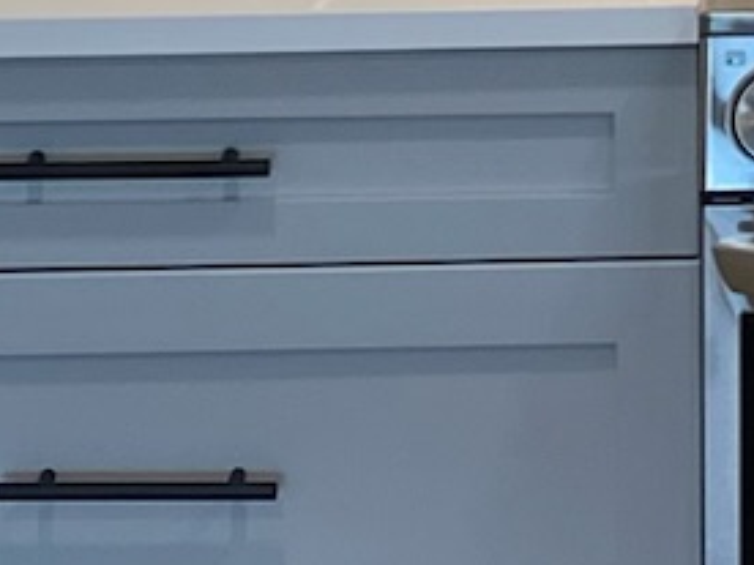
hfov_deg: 9.9
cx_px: 1175
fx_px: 4204
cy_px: -625
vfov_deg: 7.4
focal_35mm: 193
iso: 80
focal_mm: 4.25
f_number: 1.8
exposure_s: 1/120
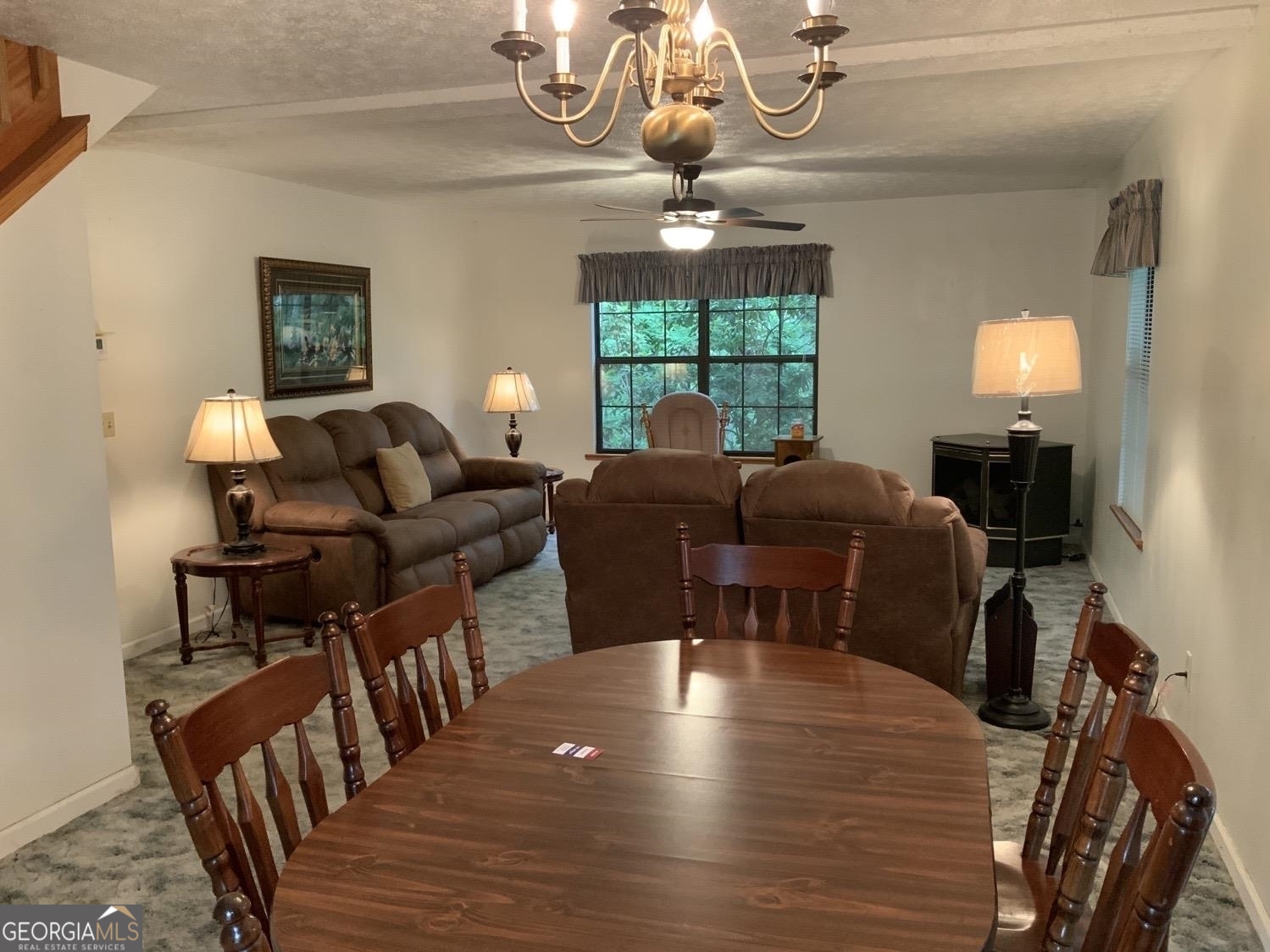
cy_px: 476
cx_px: 635
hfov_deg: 61.7
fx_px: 1064
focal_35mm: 29
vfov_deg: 48.2
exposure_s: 1/40
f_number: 1.8
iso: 200
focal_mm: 3
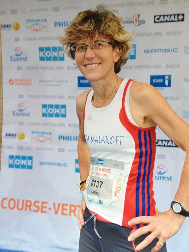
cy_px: 126
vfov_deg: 52.6
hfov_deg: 40.7
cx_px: 94
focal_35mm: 35
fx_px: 255
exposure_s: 1/20
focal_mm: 4.28
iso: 200
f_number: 2.4
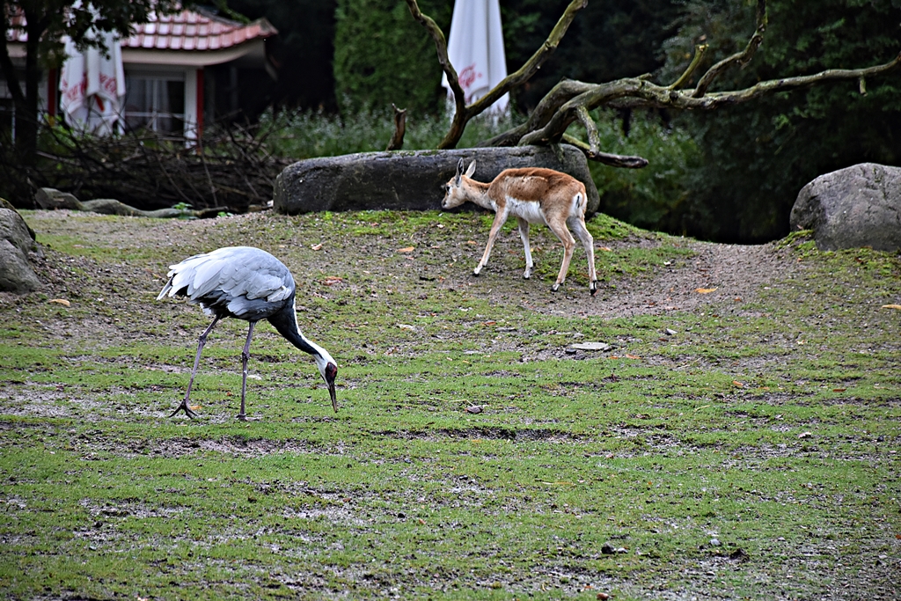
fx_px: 5256
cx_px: 450
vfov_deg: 6.5
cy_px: 300
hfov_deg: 9.8
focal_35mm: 210
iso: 800
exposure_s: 1/640
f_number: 5.6
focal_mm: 140
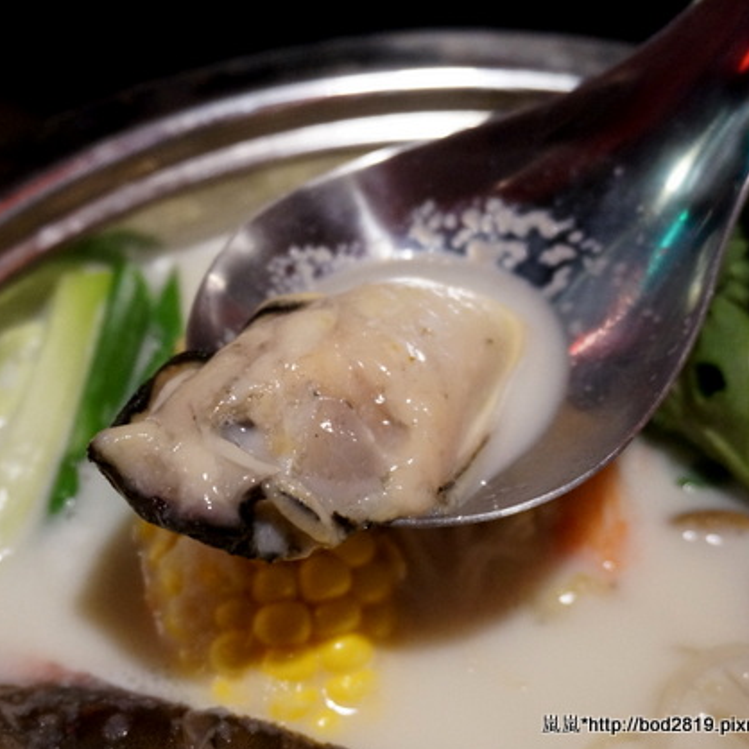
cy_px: 379
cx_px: 305
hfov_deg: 32.3
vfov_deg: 32.4
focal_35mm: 53
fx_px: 1289
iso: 3200
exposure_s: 1/50
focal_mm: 27
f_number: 4.5
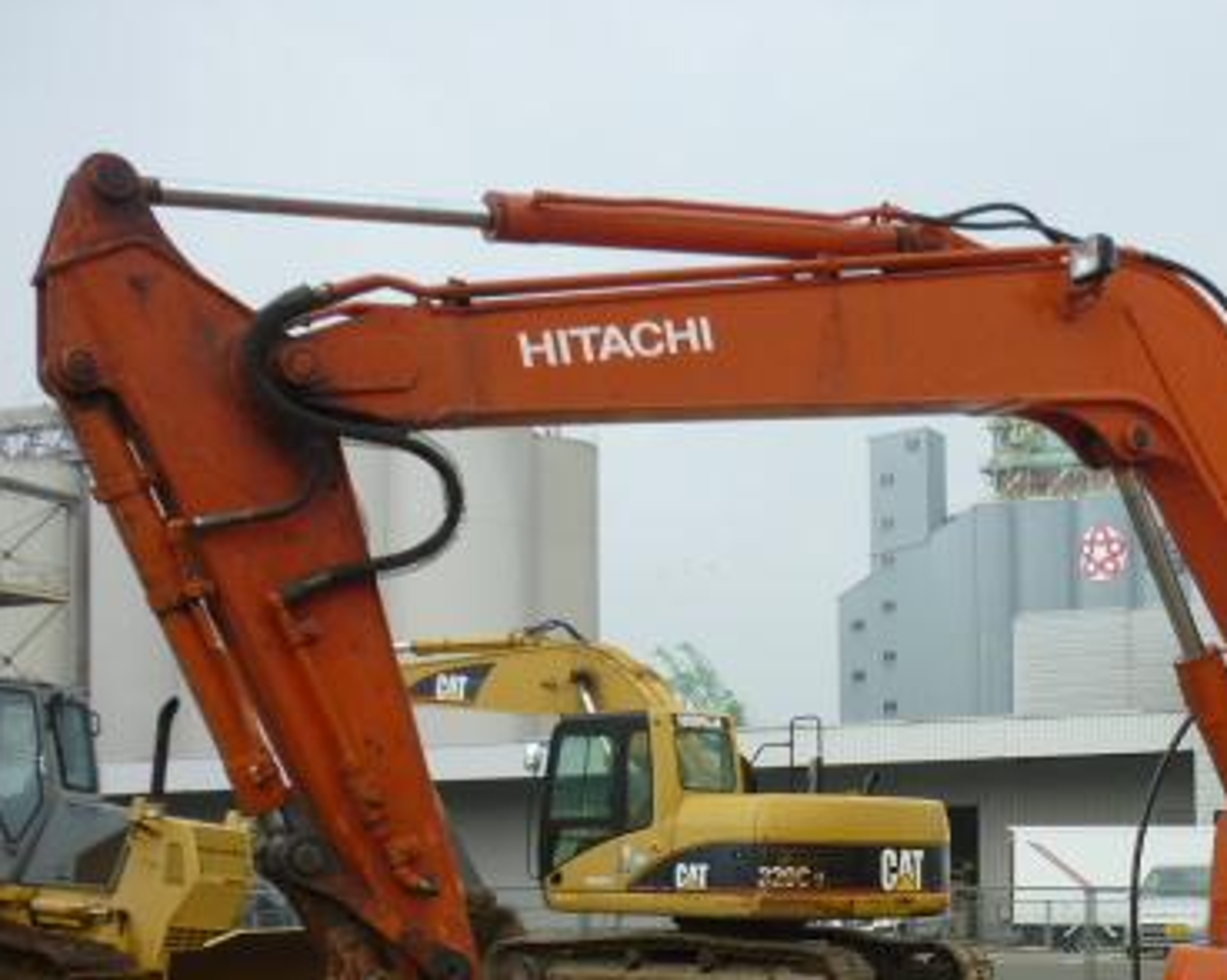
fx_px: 2033
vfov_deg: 26.7
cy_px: 767
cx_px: 1004
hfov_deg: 32.6
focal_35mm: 56
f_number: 2.8
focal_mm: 5.5
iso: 80
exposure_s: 1/200
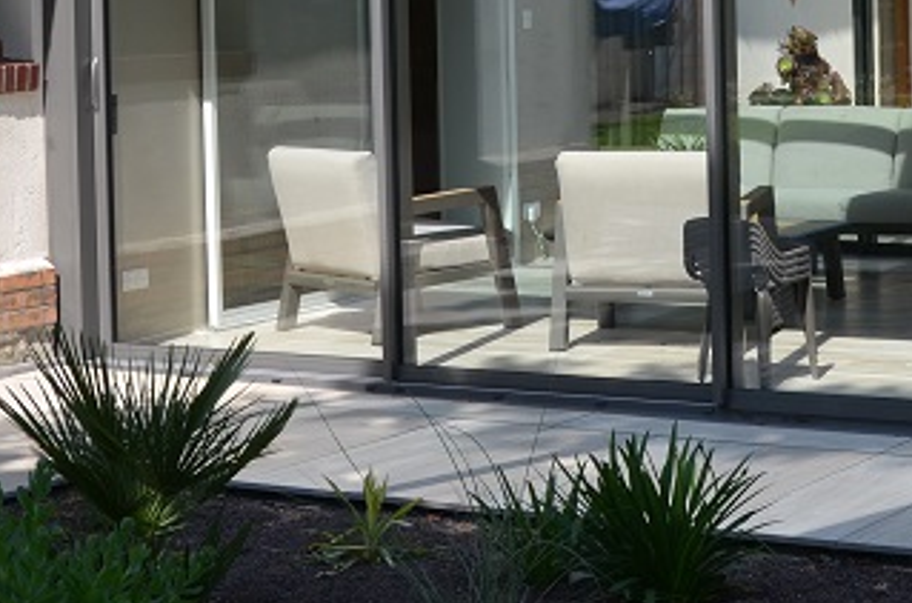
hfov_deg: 19.9
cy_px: -50
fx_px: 2578
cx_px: 692
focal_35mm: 102
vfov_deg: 13.1
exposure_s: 1/250
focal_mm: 22
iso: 140
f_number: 8
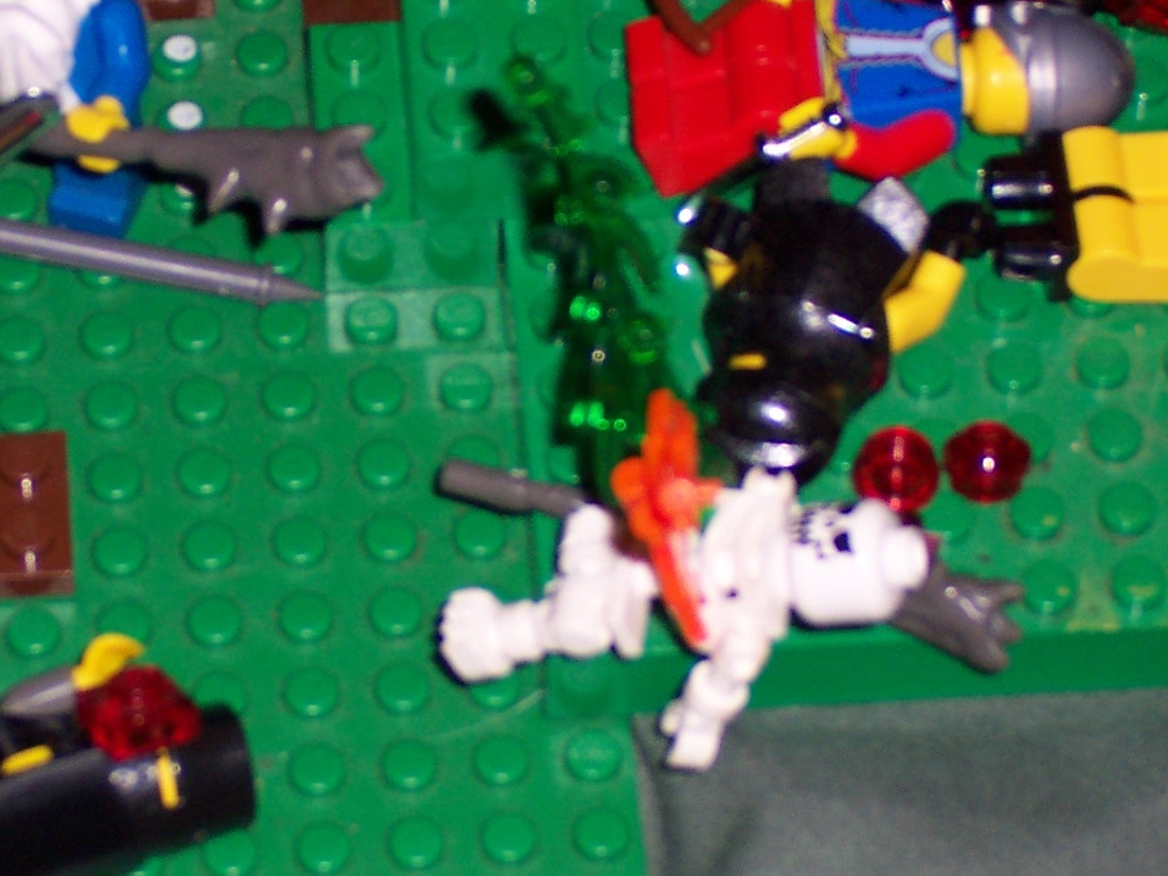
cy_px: 578
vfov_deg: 7.0
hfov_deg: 9.3
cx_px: 423
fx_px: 7186
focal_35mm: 213
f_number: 4.9
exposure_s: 1/125
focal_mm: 22.4
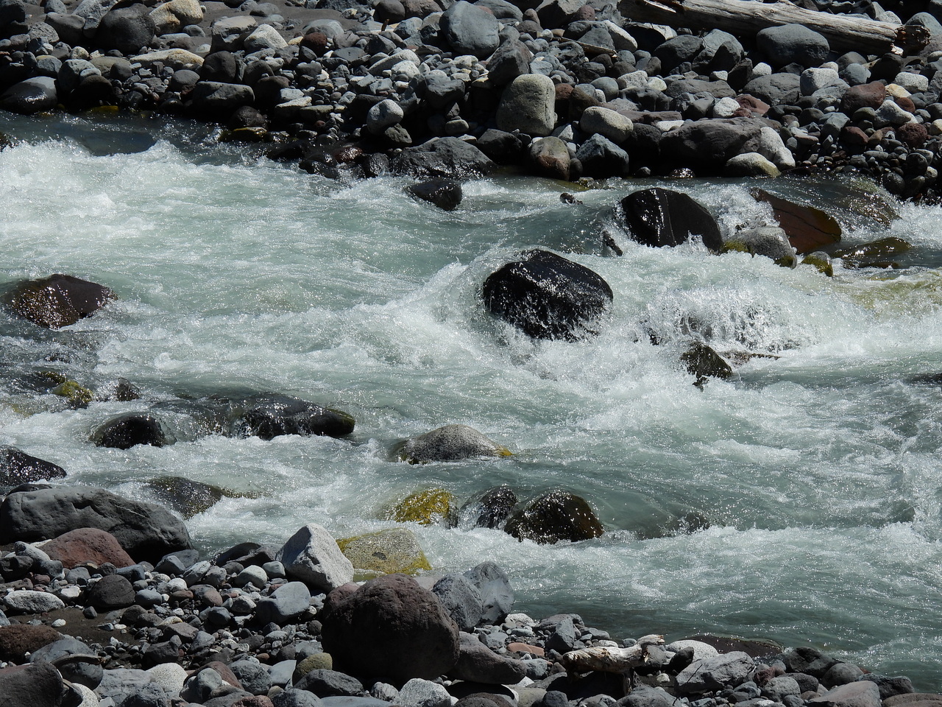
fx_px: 8708
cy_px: 354
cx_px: 471
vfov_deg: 4.6
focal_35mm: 320
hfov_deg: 6.2
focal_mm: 57.1
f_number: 5
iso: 100
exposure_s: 1/1600
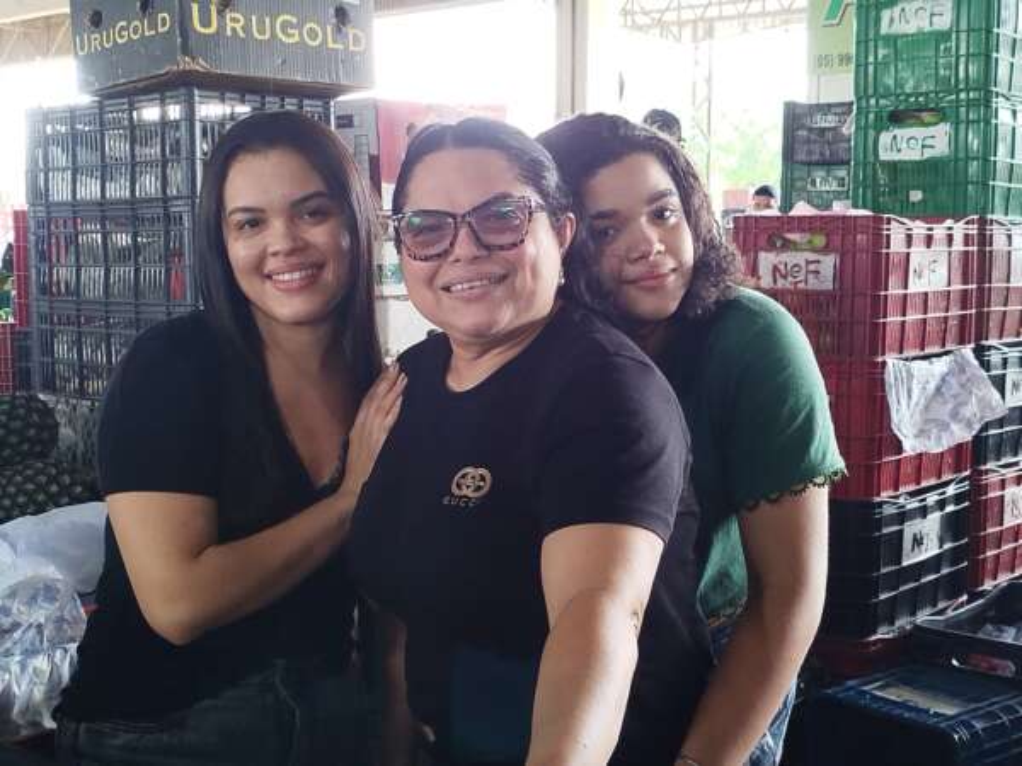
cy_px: 383
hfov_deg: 39.7
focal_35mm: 48
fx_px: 1417
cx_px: 511
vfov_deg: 30.3
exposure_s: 1/30
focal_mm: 5.31
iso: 100
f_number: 1.7
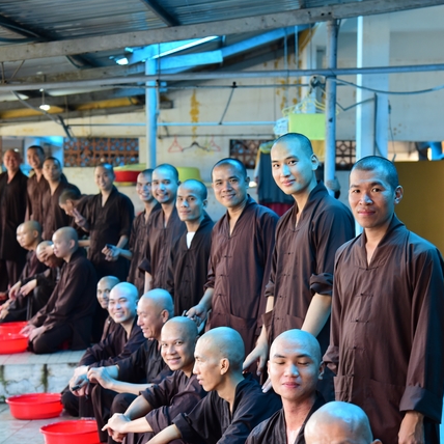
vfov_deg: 20.6
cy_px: 224
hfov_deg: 20.6
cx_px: 267
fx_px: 1219
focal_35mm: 84
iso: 1600
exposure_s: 1/40
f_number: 4.5
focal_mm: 65
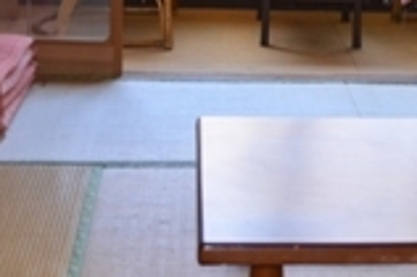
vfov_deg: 14.6
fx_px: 1041
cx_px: 364
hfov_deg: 22.2
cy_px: -61
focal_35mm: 90
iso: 400
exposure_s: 1/80
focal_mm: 18
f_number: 3.5
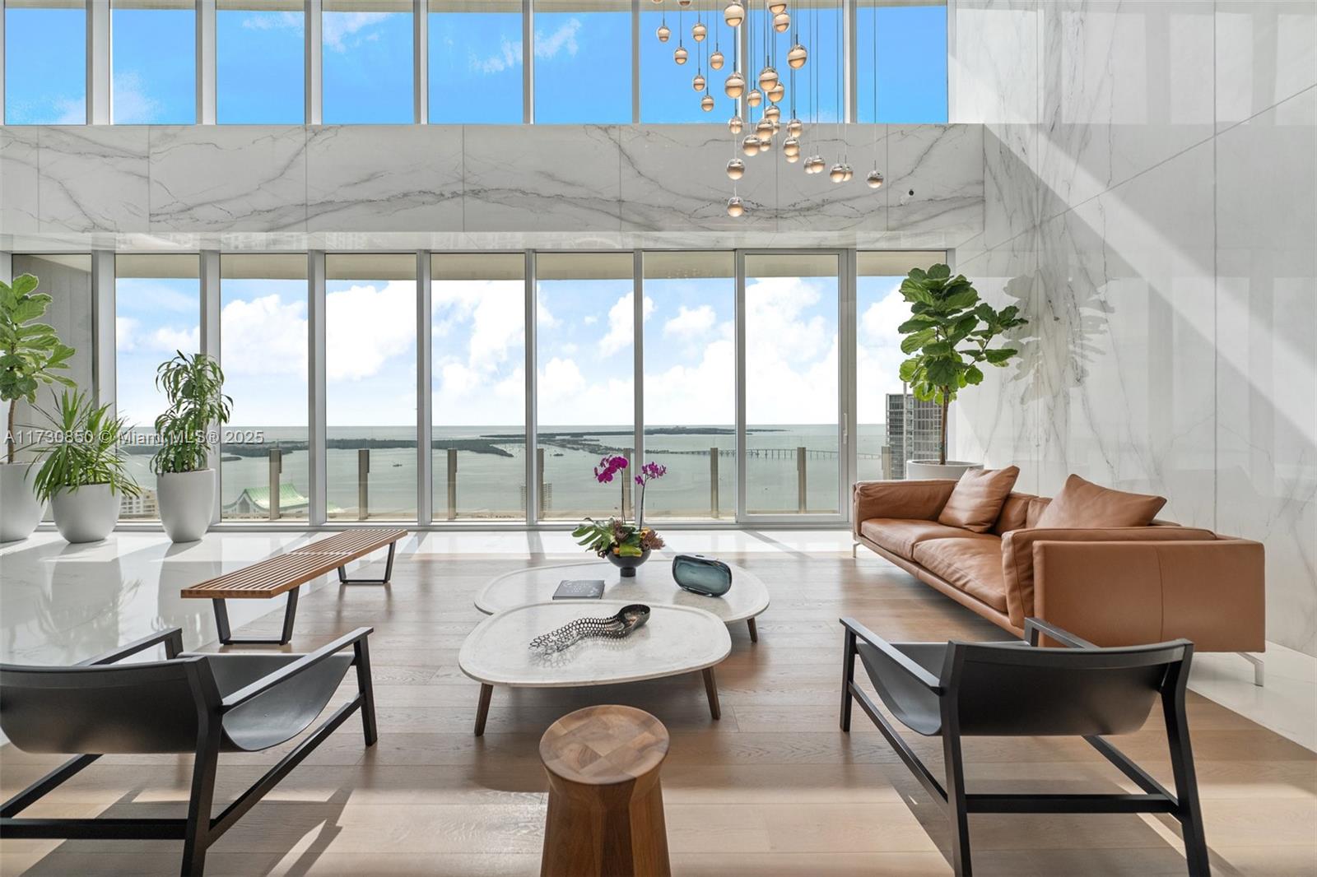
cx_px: 658
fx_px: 512
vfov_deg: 81.2
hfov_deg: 104.3
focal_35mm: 14
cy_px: 438
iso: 1000
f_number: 5.6
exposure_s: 1/2000
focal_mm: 14
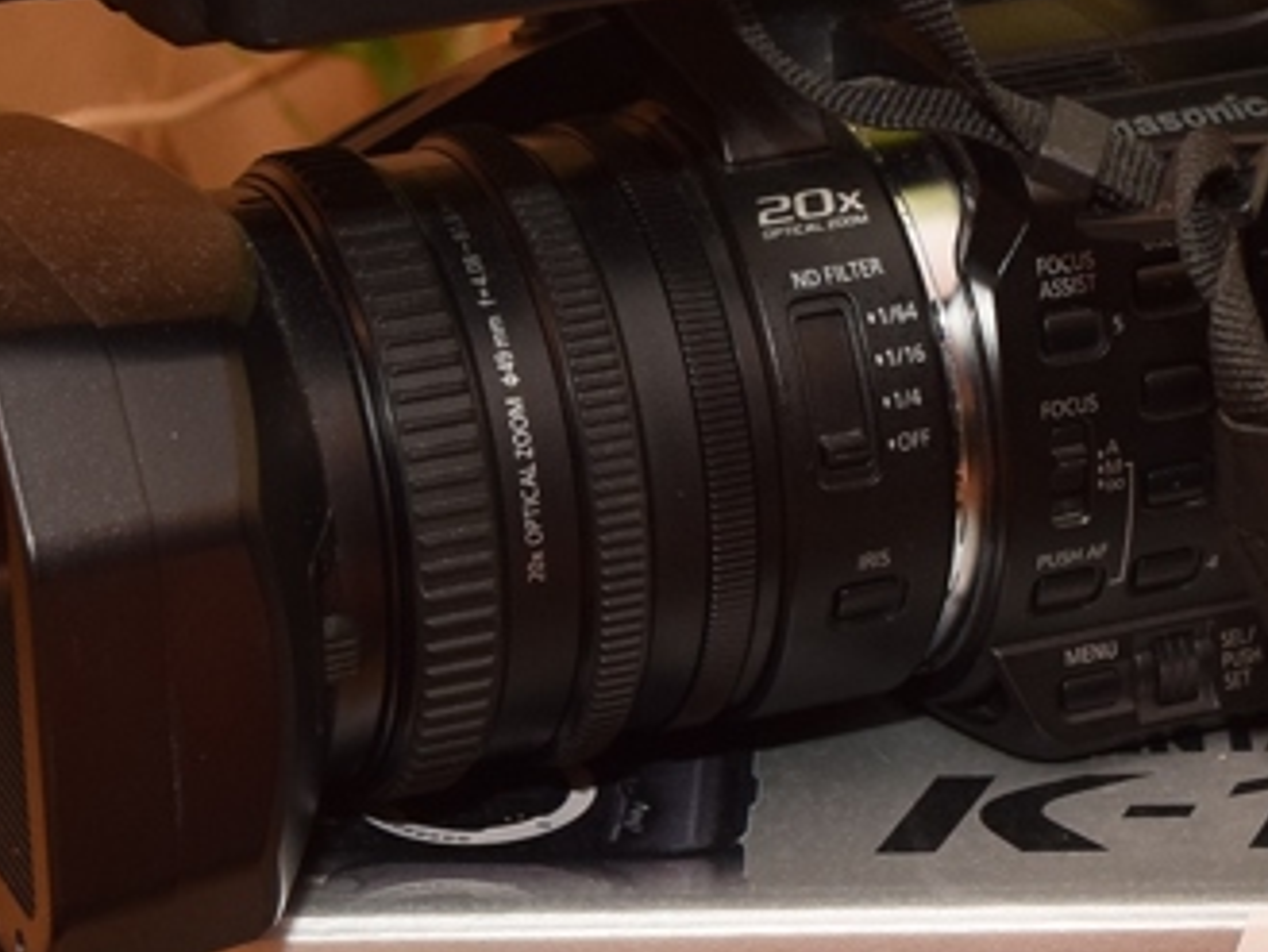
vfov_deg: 9.4
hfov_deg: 12.5
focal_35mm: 158
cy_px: 208
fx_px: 5790
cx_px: 879
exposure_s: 1/100
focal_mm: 36
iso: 800
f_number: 5.6
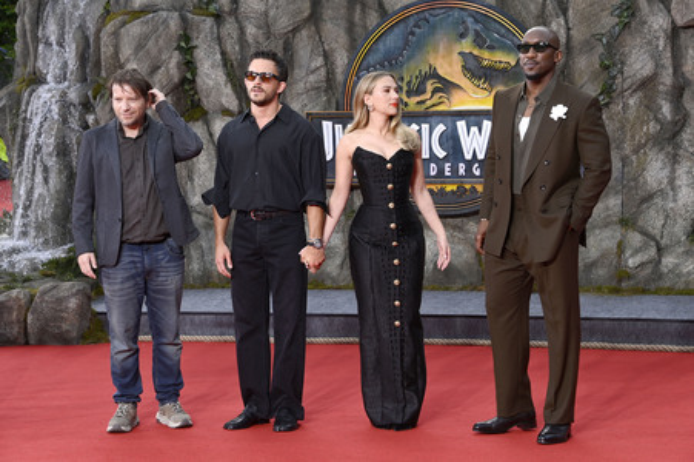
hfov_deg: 20.8
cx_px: 347
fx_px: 1888
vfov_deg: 13.9
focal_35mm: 98
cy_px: 231
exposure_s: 1/200
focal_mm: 98
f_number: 8
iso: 640
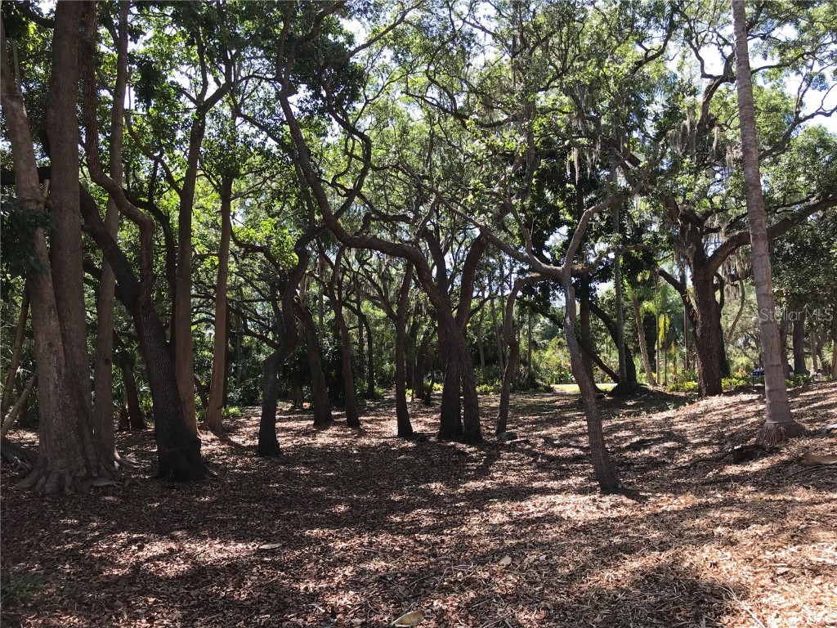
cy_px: 314
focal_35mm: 28
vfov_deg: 49.7
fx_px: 677
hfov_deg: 63.4
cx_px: 418
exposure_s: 1/381
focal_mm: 3.99
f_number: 1.8
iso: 20
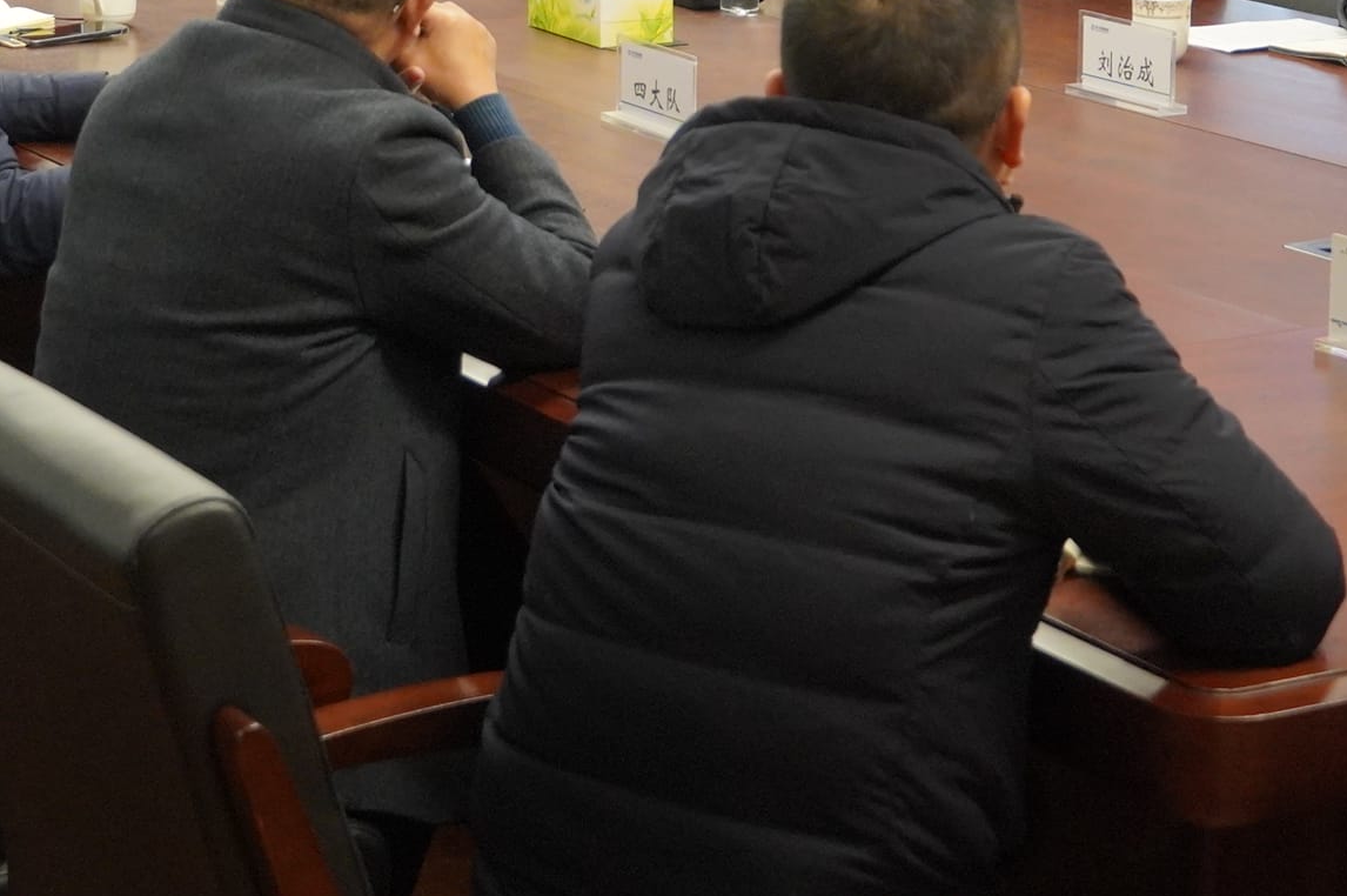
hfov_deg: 19.2
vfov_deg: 12.5
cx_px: 601
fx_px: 3974
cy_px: -207
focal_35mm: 106
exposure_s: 1/125
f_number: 4.5
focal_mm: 27
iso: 2000
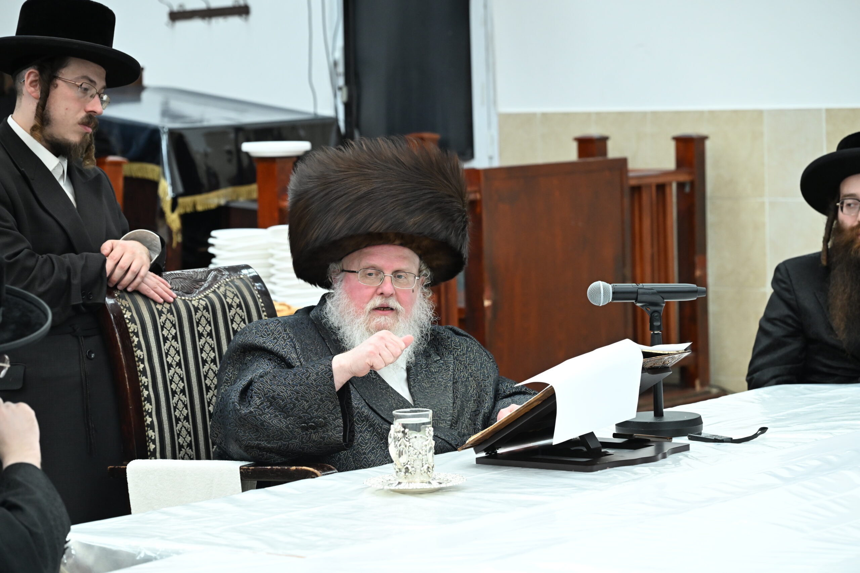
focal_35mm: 120
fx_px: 2867
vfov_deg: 11.4
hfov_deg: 17.1
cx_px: 430
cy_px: 286
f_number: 5.6
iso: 2000
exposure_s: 1/250
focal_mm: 120
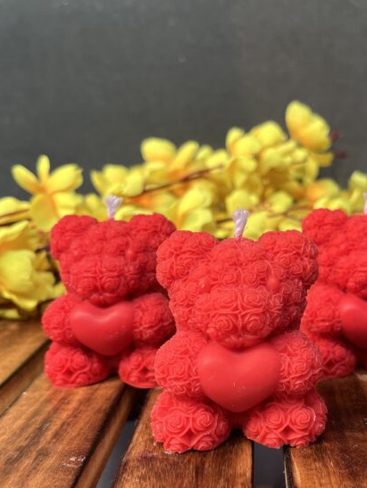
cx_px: 243
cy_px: 324
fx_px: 537
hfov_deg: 37.4
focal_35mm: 38
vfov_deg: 48.2
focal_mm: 5.1
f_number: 1.6
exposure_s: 1/410
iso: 50
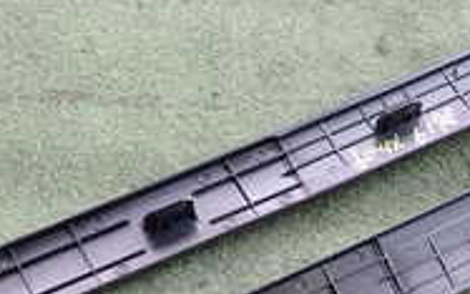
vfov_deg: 14.8
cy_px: 357
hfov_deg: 24.2
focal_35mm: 85
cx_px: 329
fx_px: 1089
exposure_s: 1/125
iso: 125
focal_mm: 4.5
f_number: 2
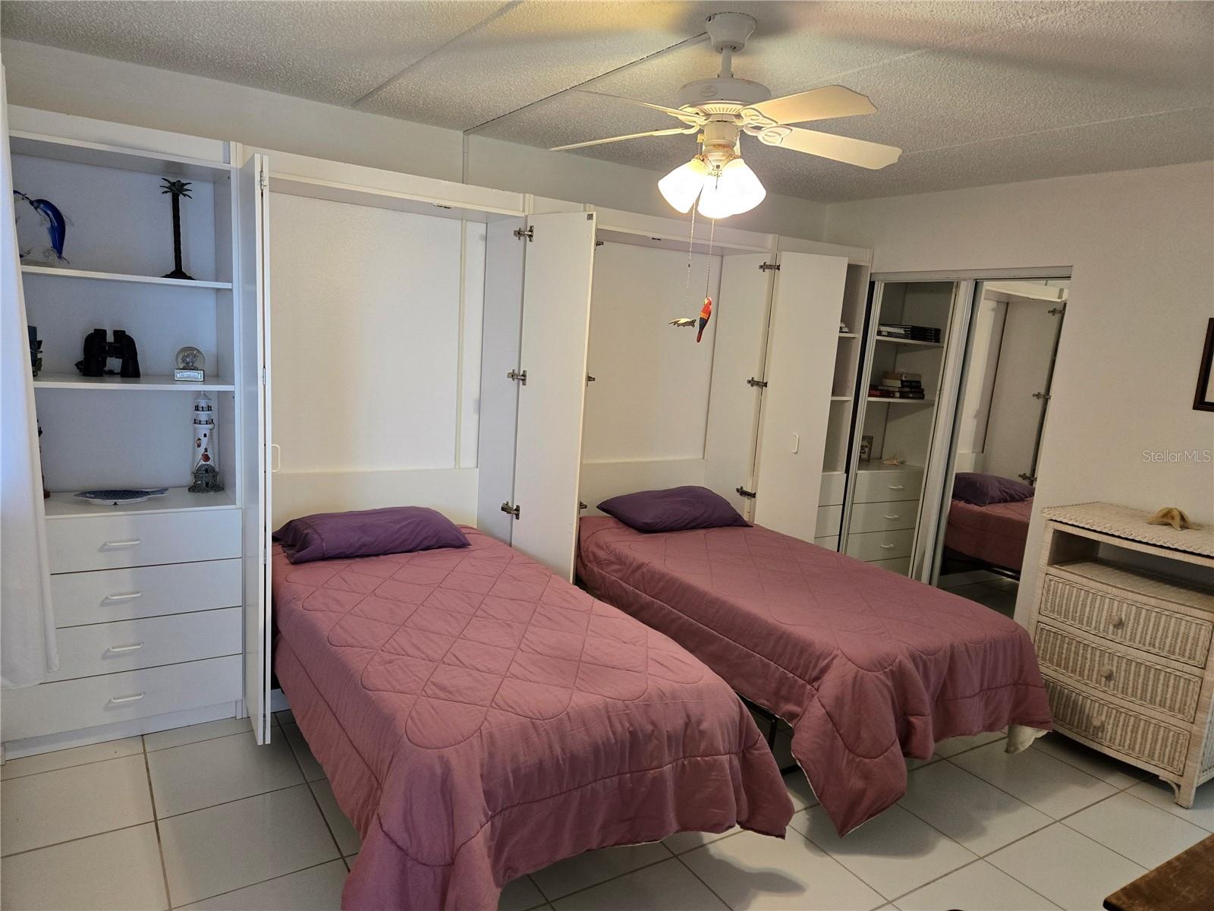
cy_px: 456
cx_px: 607
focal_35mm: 23
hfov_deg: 73.9
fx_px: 807
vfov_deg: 58.9
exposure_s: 1/120
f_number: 1.8
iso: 250
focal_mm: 5.4
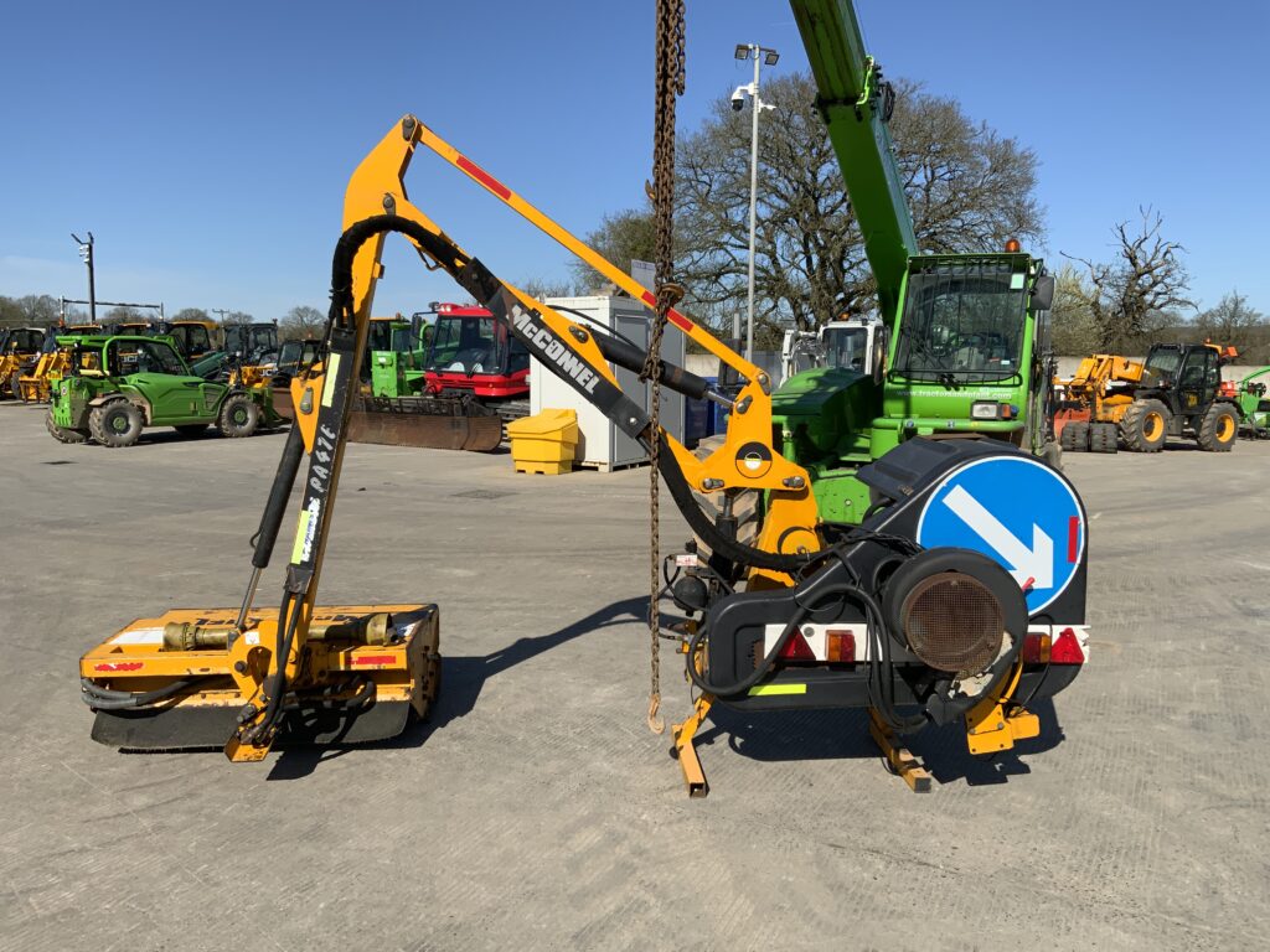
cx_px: 635
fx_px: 1064
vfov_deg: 48.2
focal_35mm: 29
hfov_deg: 61.7
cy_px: 476
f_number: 1.8
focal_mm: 3
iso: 20
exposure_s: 1/2427
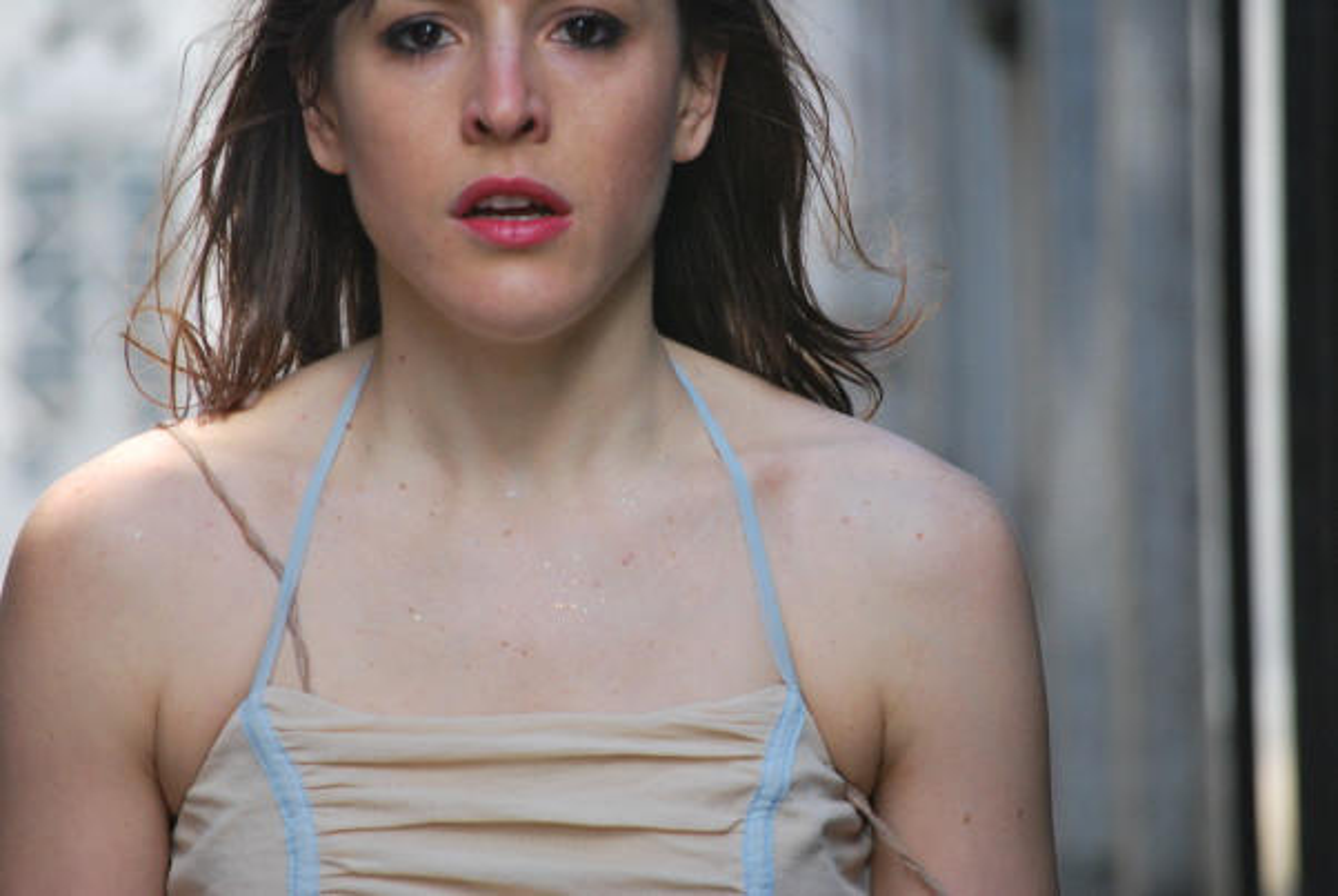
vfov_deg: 4.6
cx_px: 669
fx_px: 11163
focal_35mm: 300
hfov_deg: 6.9
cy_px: 448
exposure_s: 1/125
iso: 400
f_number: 5.6
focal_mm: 200
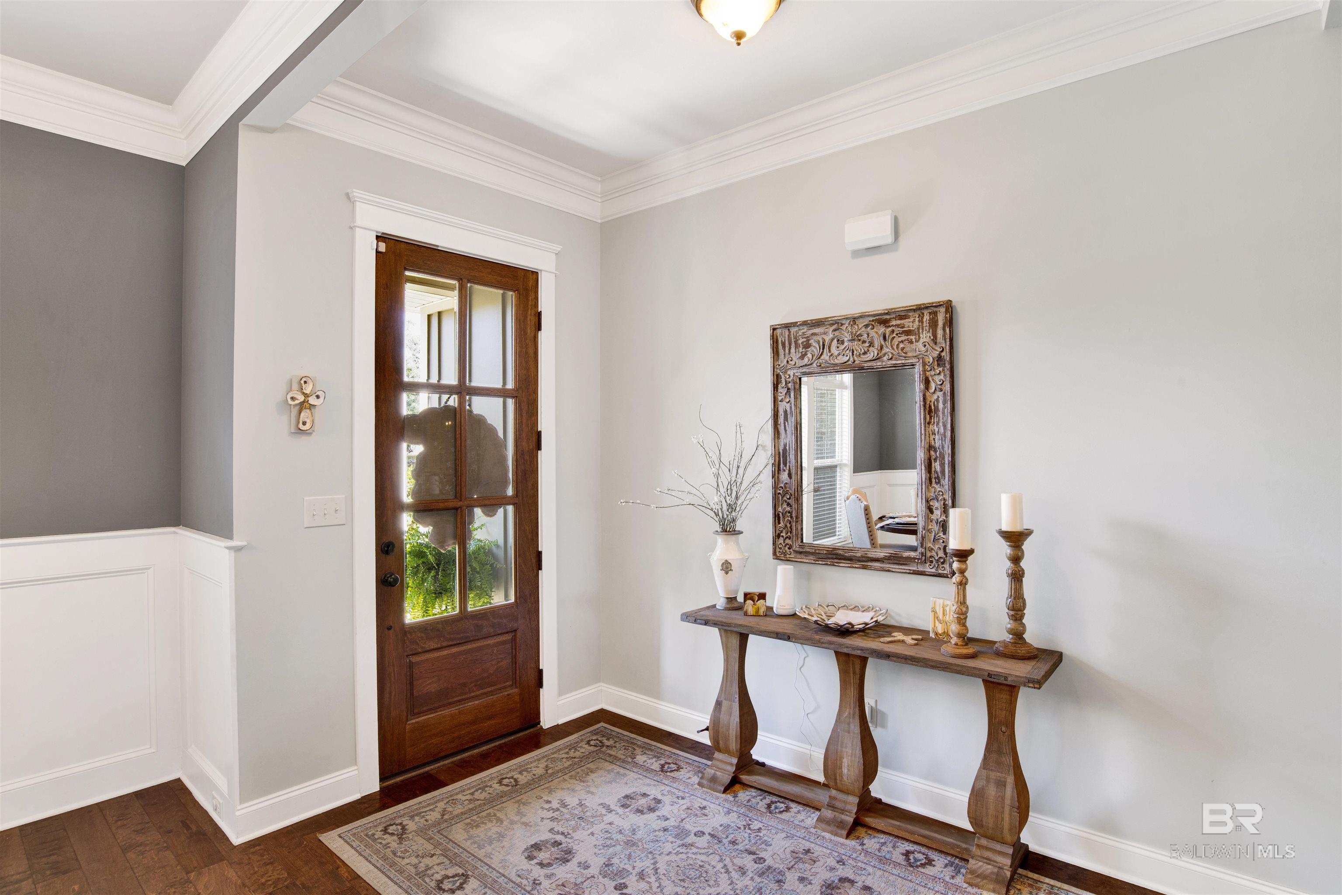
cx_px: 671
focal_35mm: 18
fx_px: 671
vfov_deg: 67.4
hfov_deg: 90.0
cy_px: 448
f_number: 11
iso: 200
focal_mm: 18
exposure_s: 1/4
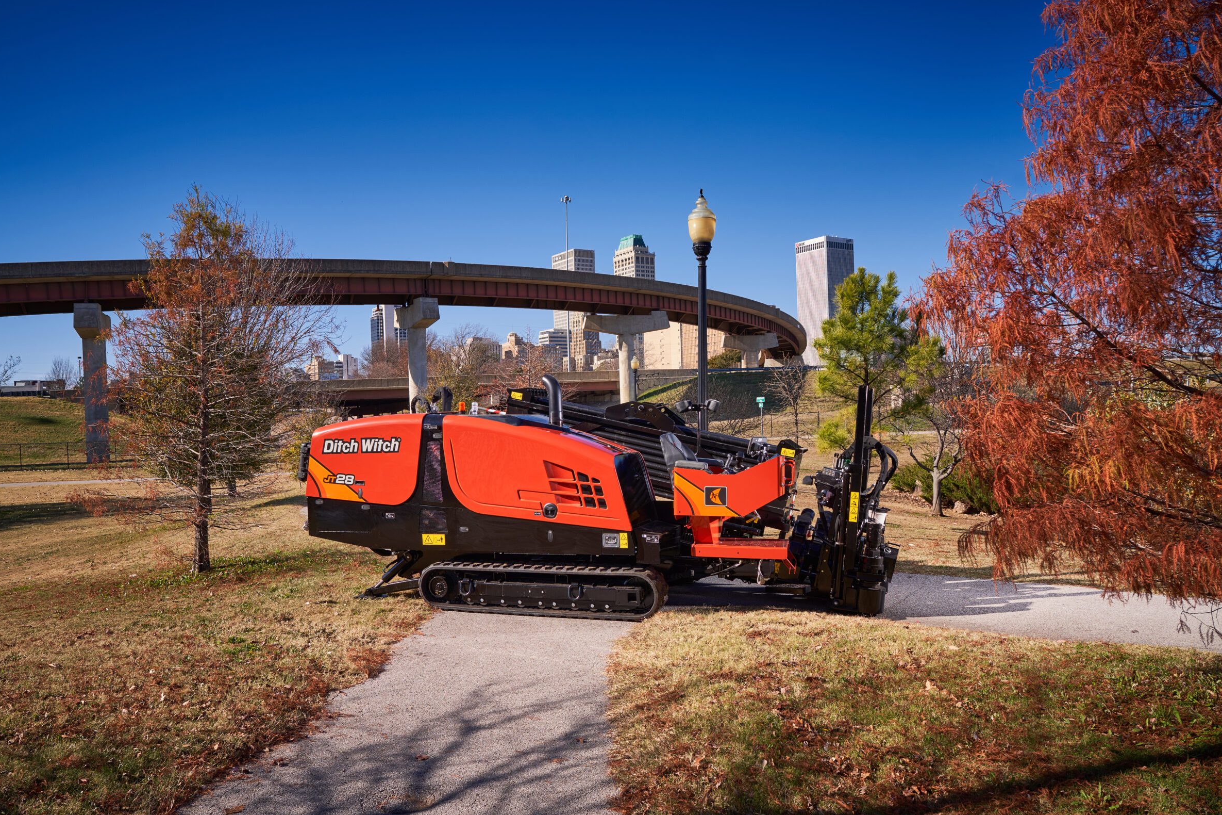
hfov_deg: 67.3
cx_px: 579
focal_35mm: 27
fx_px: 916
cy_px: 438
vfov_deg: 47.9
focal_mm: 25
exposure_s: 1/250
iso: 50
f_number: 6.3
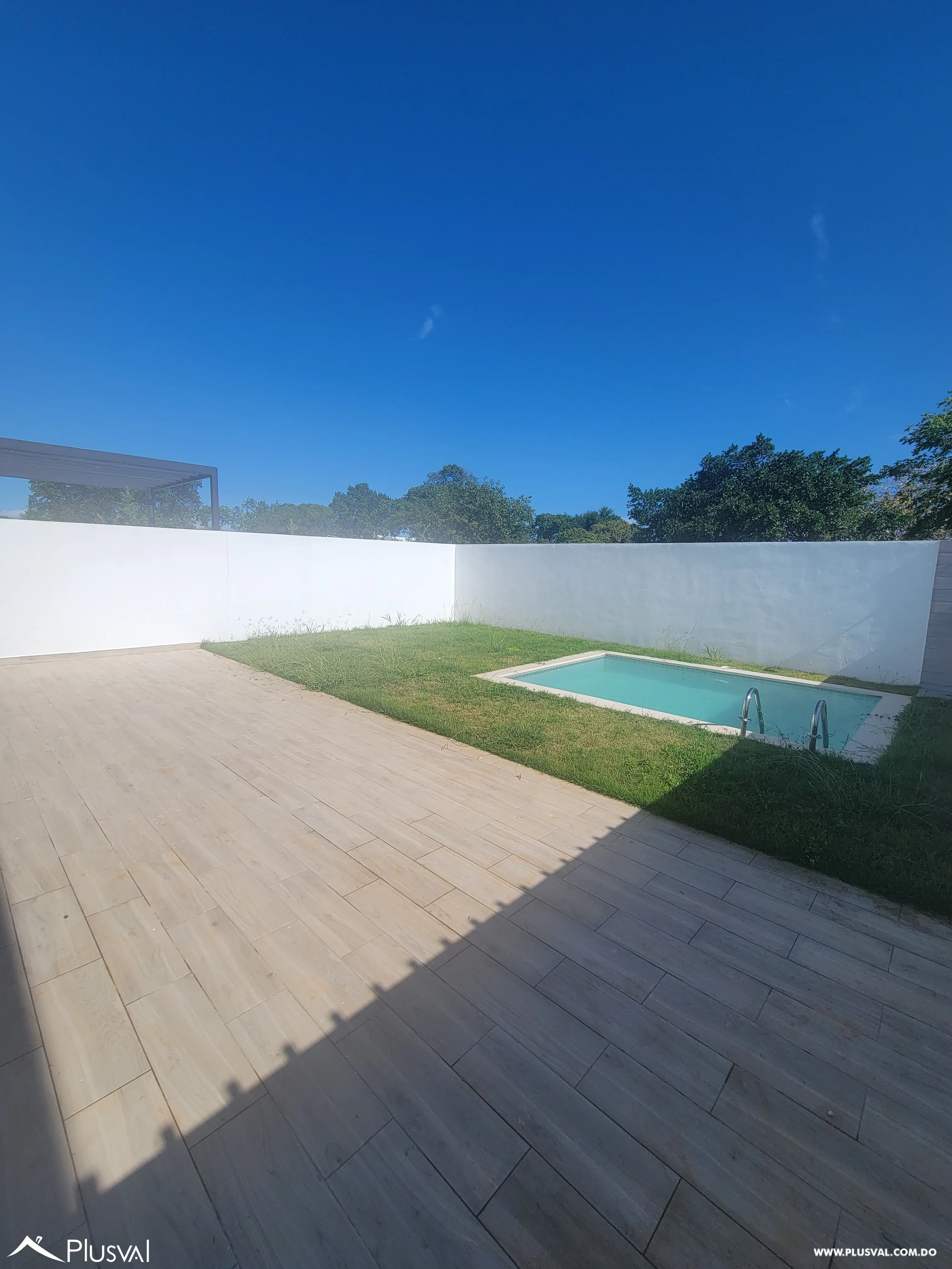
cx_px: 476
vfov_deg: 106.2
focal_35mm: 13
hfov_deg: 89.9
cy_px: 634
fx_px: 477
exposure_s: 1/2657
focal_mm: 2.2
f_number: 2.2
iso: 50
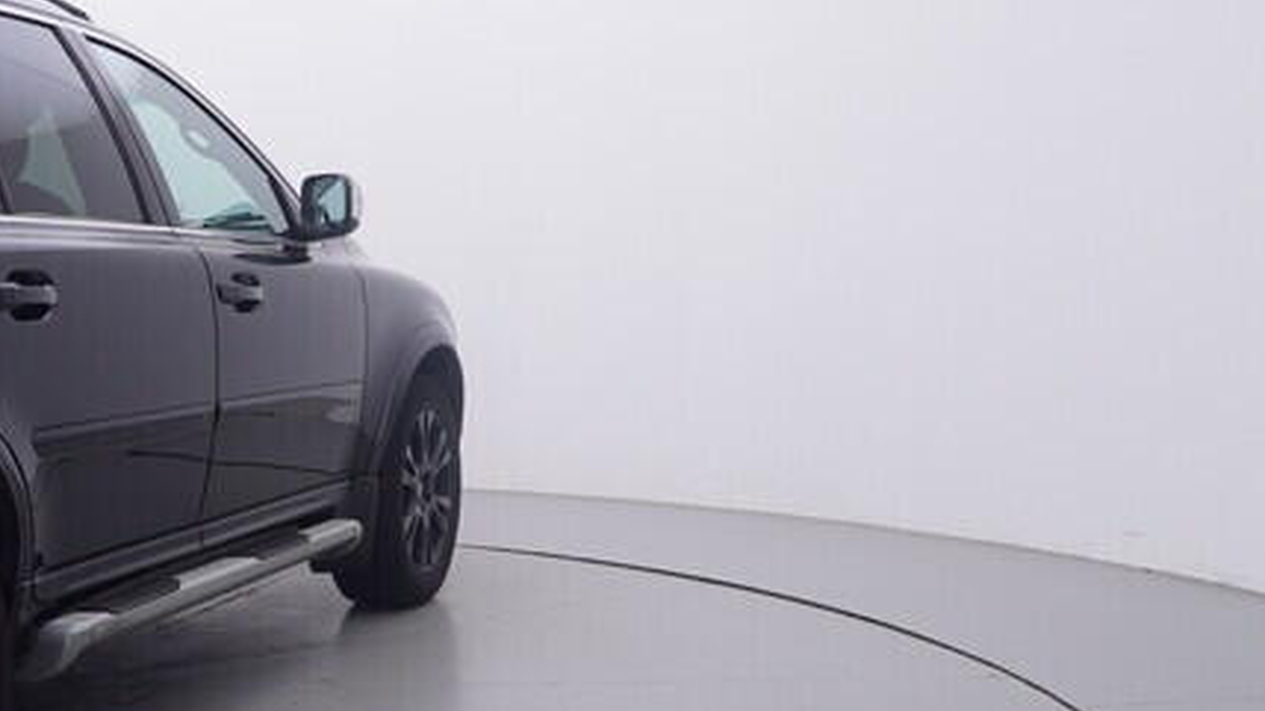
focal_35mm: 56
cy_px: 440
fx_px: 1886
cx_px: 15
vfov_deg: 21.3
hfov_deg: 34.0
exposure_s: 1/80
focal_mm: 15
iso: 200
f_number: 5
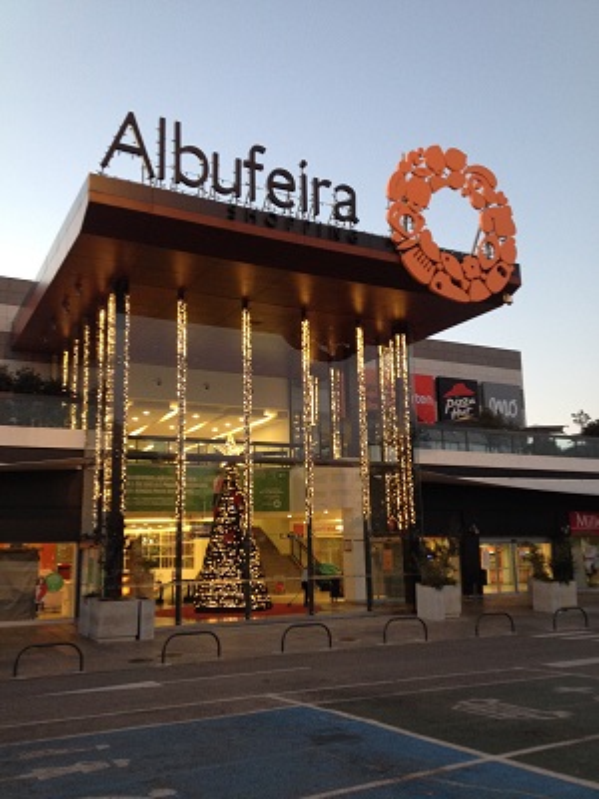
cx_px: 300
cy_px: 400
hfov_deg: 40.7
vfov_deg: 52.6
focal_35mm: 35
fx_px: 808
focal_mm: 4.28
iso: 125
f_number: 2.4
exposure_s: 1/20
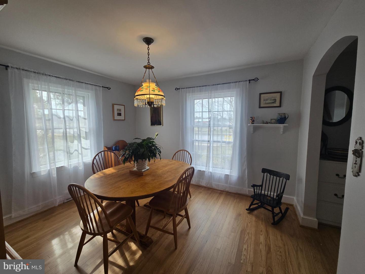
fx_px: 137
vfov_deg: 89.9
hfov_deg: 106.2
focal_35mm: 13
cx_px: 182
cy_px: 137
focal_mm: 2.2
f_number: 2.2
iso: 50
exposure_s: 1/134
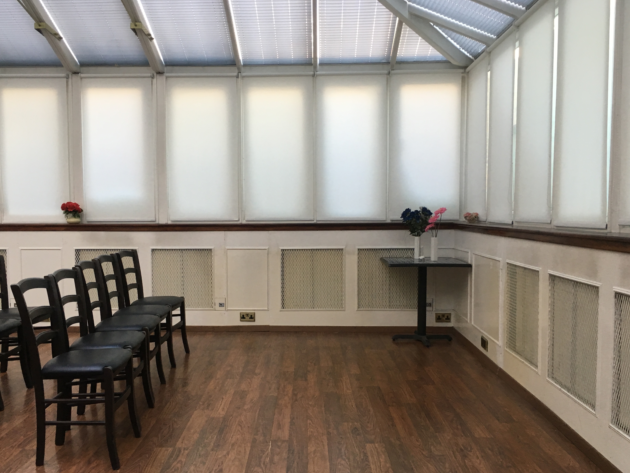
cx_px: 295
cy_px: 249
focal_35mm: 32
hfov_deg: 56.8
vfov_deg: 44.2
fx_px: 582
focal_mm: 4.15
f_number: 2.2
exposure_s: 1/33
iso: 50
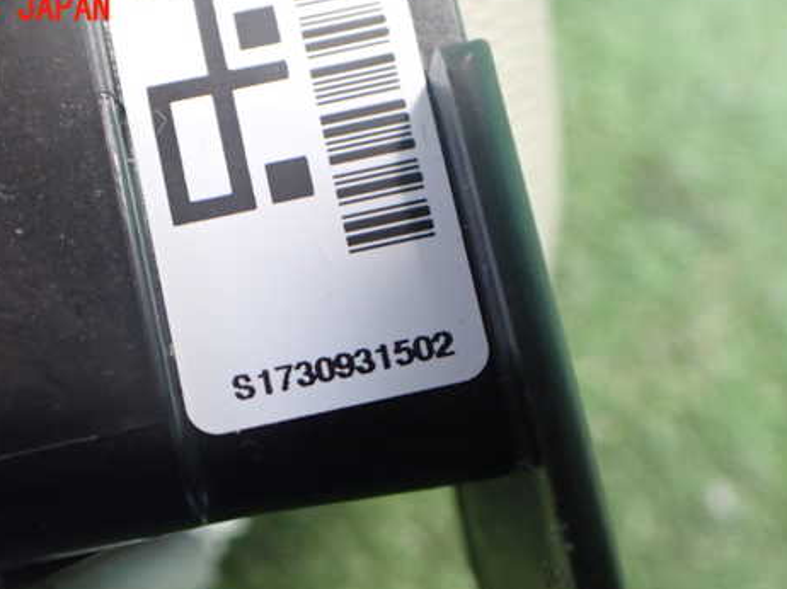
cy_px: 371
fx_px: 886
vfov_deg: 36.6
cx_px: 312
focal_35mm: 39
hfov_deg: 47.6
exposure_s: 1/30
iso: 800
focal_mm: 5.4
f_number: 2.3
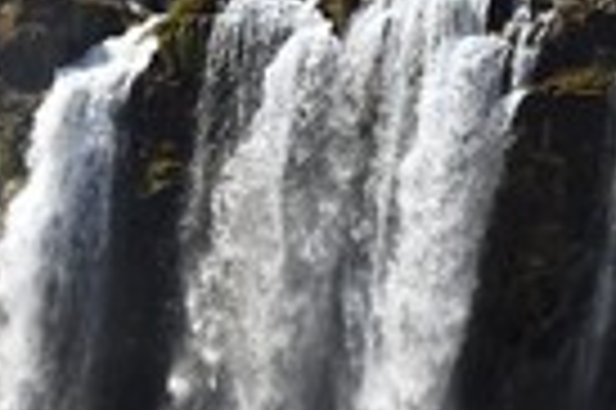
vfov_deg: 14.3
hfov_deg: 20.2
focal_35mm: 95
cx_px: -121
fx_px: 1624
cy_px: 320
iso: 200
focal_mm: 31
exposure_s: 1/250
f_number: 13
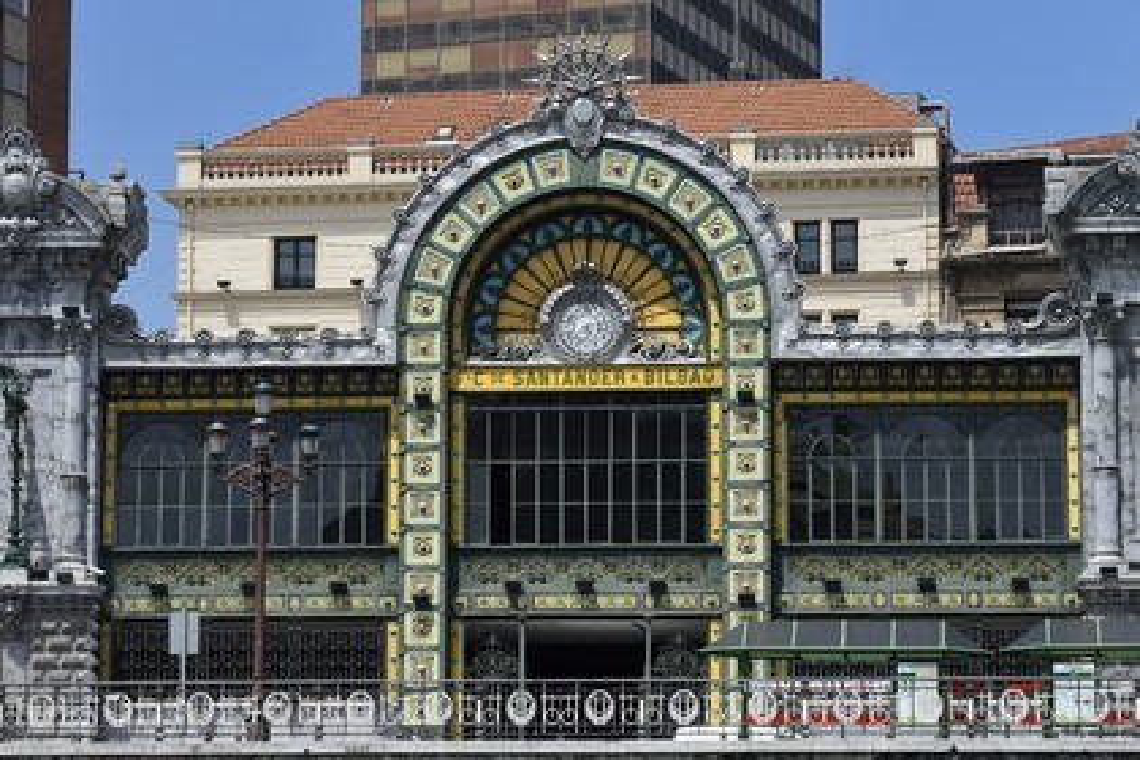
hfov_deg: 16.4
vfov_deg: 11.0
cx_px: 570
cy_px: 380
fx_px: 3958
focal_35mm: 125
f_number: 10
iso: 200
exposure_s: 1/320
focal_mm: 125
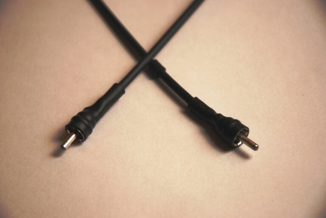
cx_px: 163
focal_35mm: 105
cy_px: 109
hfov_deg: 19.4
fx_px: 952
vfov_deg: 13.1
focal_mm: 70
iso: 400
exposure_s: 1/125
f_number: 4.5
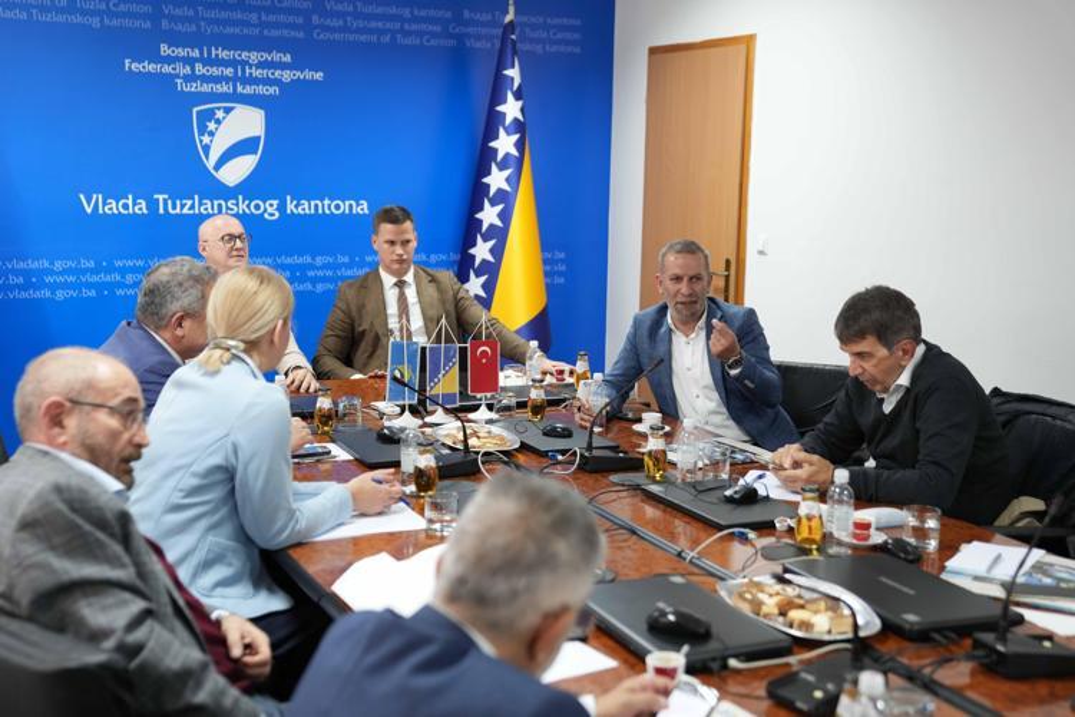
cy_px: 358
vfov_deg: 29.2
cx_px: 538
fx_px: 1374
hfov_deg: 42.7
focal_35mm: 46
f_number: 2.8
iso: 1600
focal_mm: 46
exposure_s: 1/100
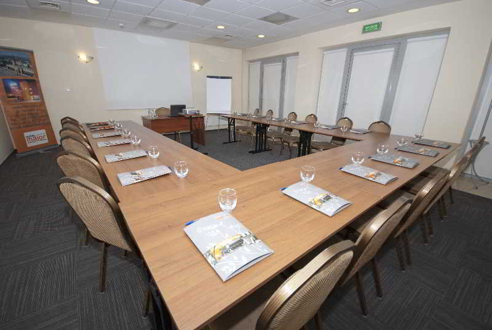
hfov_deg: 100.3
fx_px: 205
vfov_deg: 77.5
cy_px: 165
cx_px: 246
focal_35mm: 15
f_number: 4
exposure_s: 1/125
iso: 200
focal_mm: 10
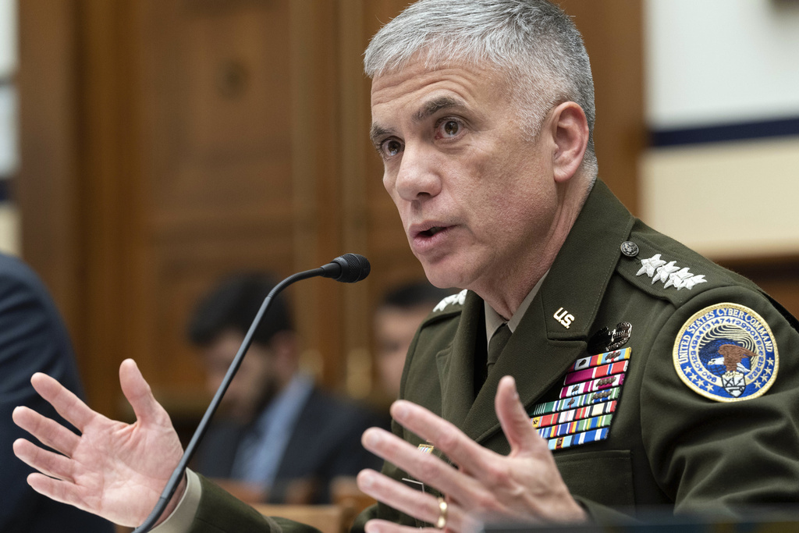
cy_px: 266
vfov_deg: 6.9
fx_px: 4439
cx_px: 400
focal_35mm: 200
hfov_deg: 10.3
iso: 3200
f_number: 5.6
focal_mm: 200
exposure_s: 1/200
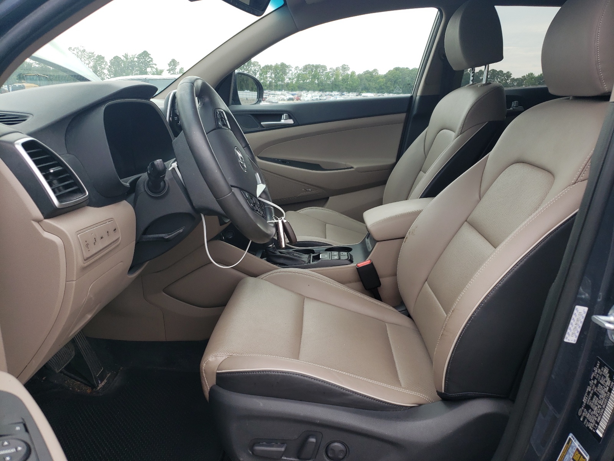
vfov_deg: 53.1
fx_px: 461
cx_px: 307
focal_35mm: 26
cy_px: 230
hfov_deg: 67.3
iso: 50
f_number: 1.5
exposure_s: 1/417
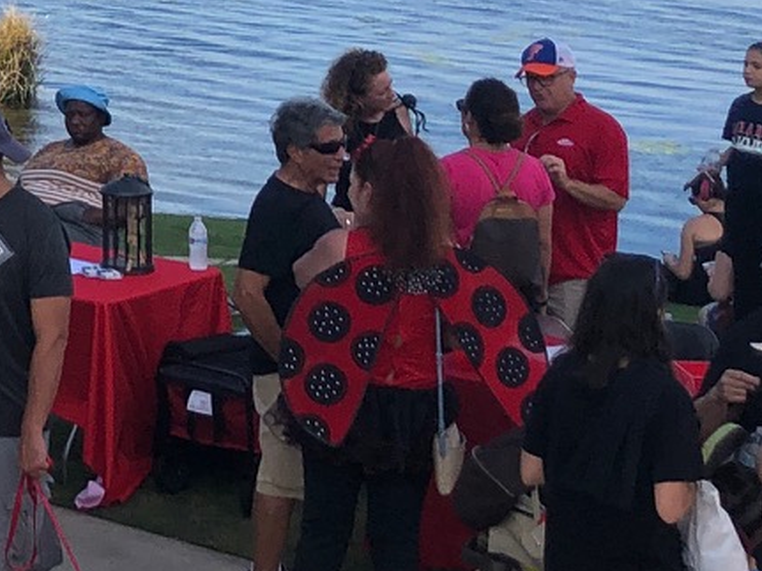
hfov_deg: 13.8
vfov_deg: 11.2
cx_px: -500
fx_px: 2883
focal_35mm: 131
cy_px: -37
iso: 20
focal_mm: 4
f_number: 1.8
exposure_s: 1/1656
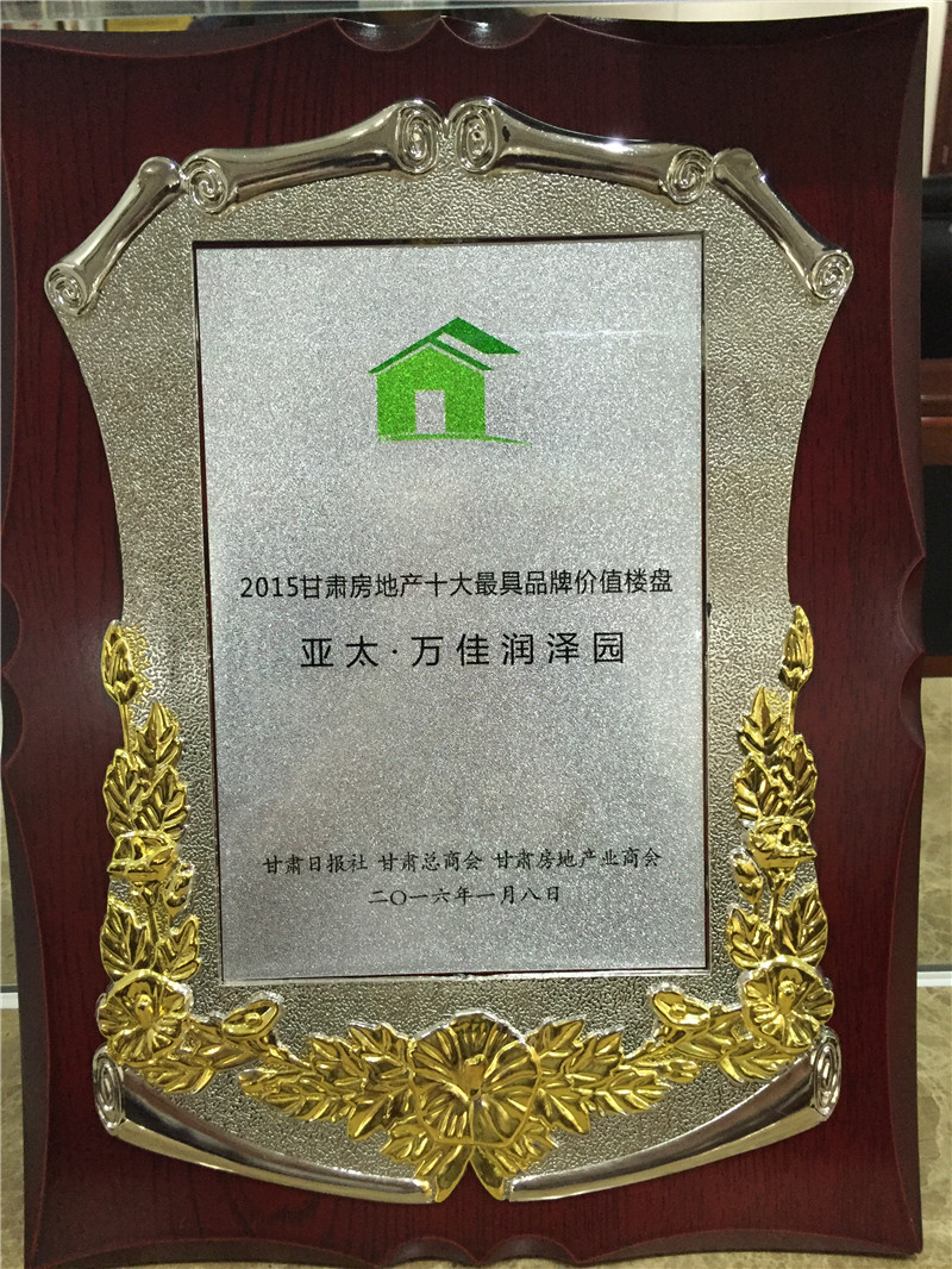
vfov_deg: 61.6
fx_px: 1063
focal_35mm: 29
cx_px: 476
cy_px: 634
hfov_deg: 48.2
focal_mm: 4.15
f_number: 2.2
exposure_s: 1/33
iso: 250
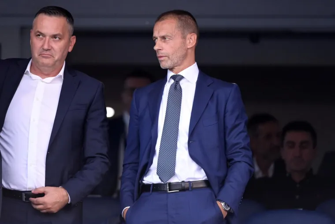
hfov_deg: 6.1
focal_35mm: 340
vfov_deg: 4.0
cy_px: 112
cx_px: 168
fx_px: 3164
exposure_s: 1/1250
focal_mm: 340
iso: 5000
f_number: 4
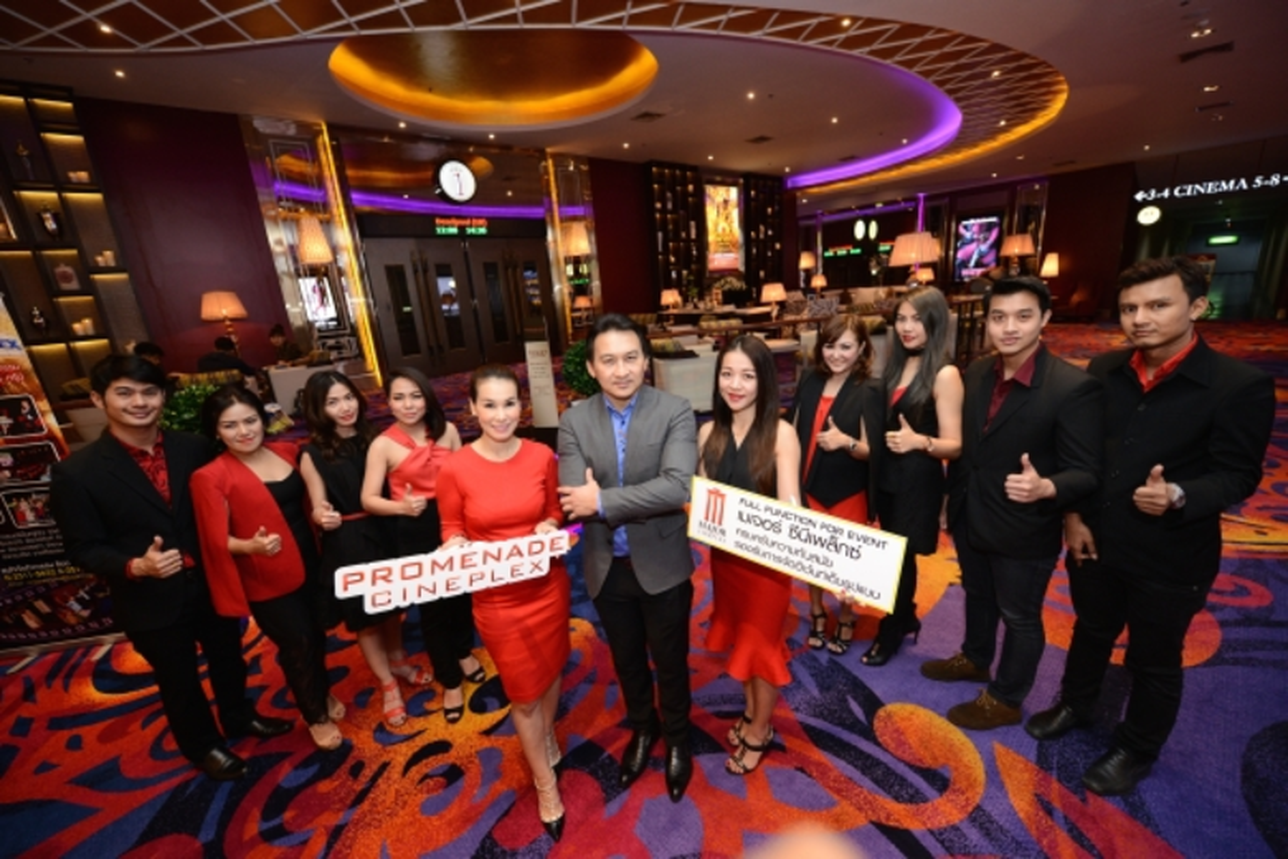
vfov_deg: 81.2
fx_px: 501
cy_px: 430
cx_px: 644
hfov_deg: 104.3
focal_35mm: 14
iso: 1600
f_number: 4
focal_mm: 14
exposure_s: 1/80
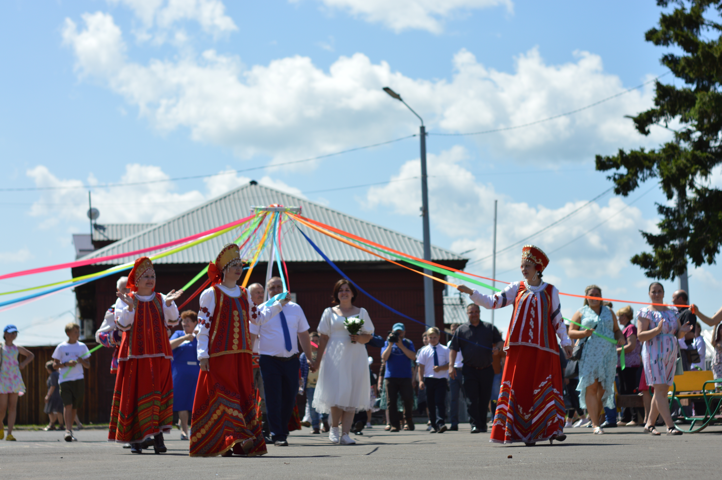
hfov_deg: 27.0
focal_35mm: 75
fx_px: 1503
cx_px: 361
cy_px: 240
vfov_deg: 18.1
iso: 100
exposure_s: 1/2500
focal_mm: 50
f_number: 3.2
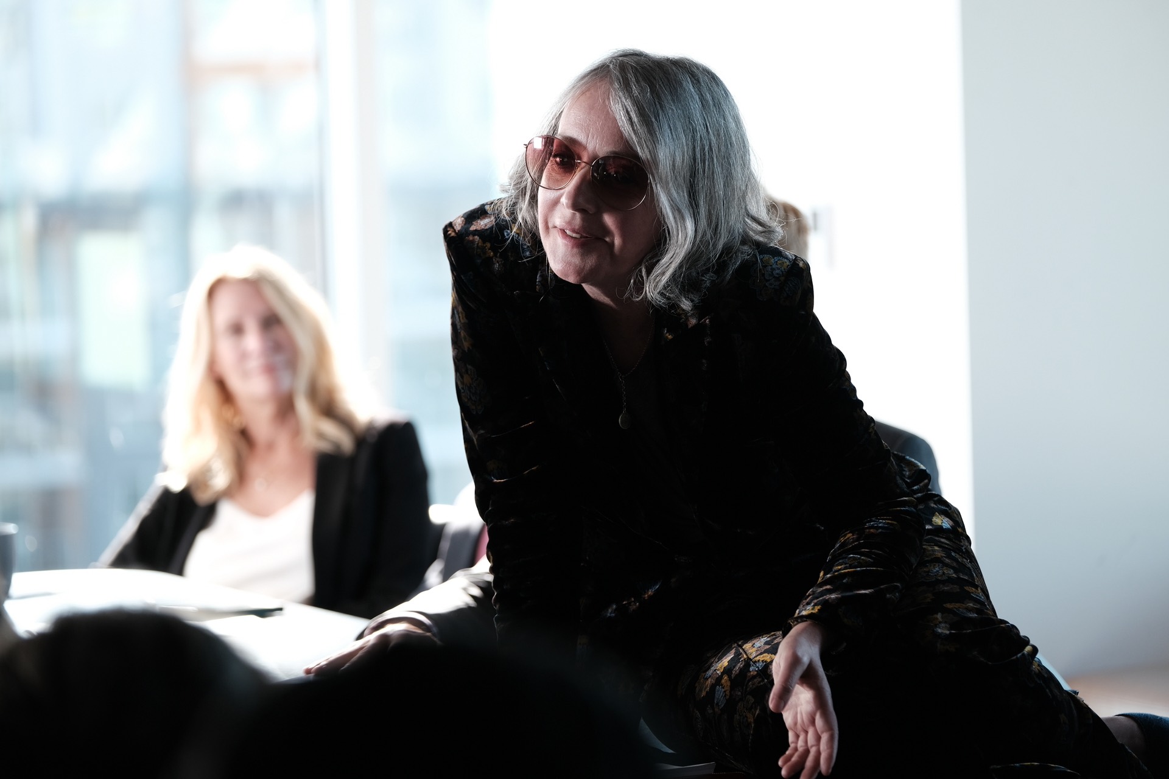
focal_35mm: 173
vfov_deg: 7.9
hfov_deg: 11.9
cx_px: 584
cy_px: 390
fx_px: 5617
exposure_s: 1/125
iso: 200
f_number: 2.8
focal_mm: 115
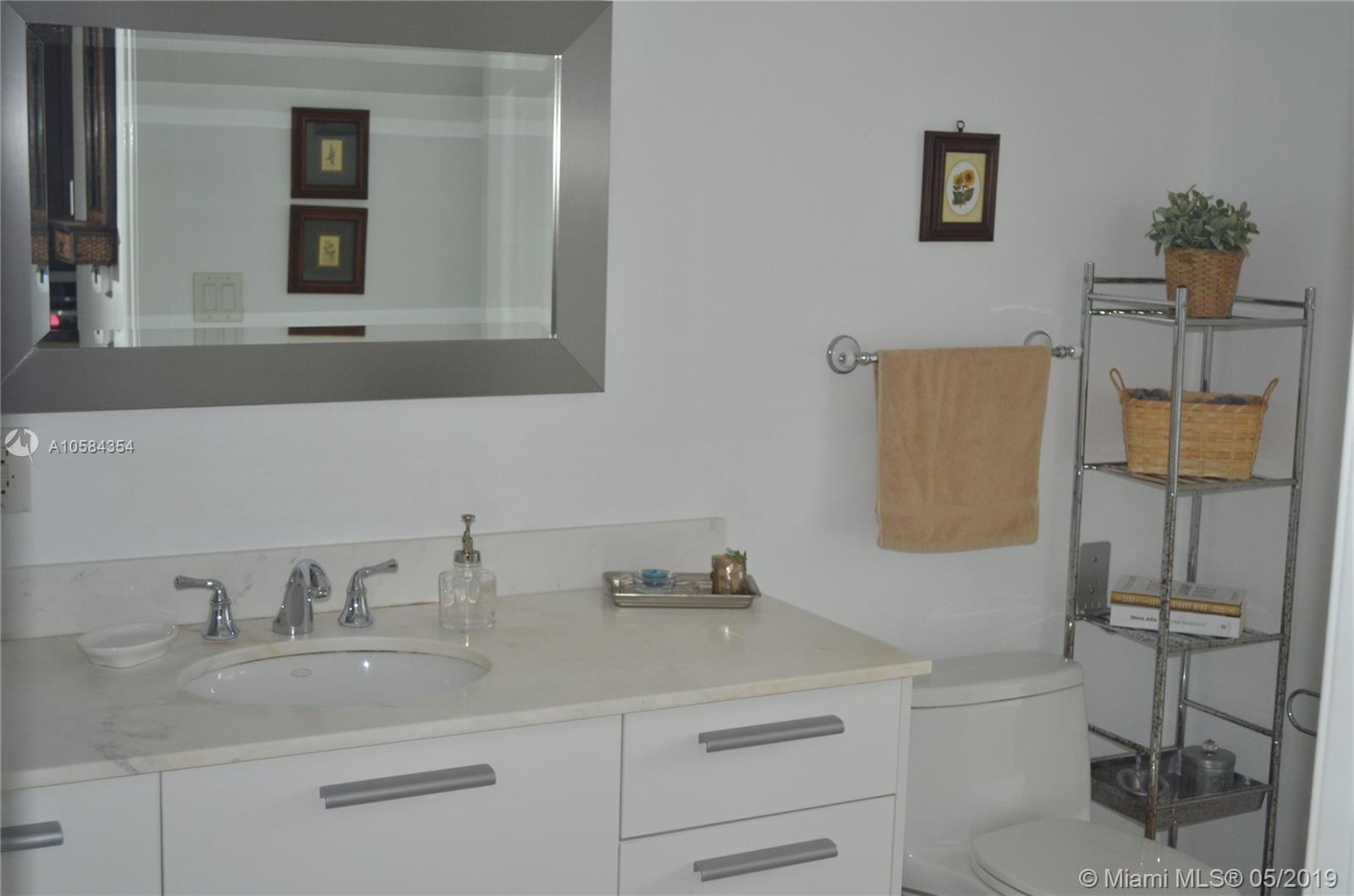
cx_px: 677
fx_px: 1801
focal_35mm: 48
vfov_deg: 27.9
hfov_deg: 41.2
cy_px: 448
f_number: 4.8
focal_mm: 32
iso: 800
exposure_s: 1/60
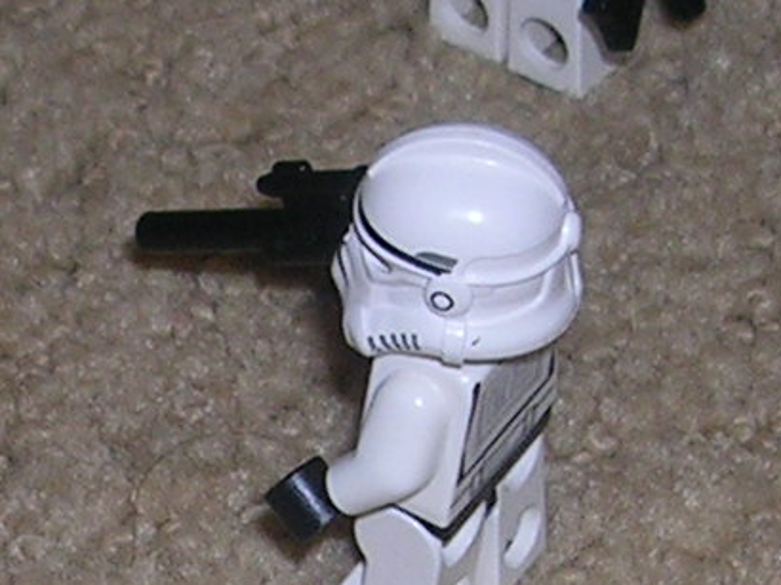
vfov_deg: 7.8
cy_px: 610
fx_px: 4284
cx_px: 244
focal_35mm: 190
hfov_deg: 10.4
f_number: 2.8
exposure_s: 1/60.1
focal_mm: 5.8
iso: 50
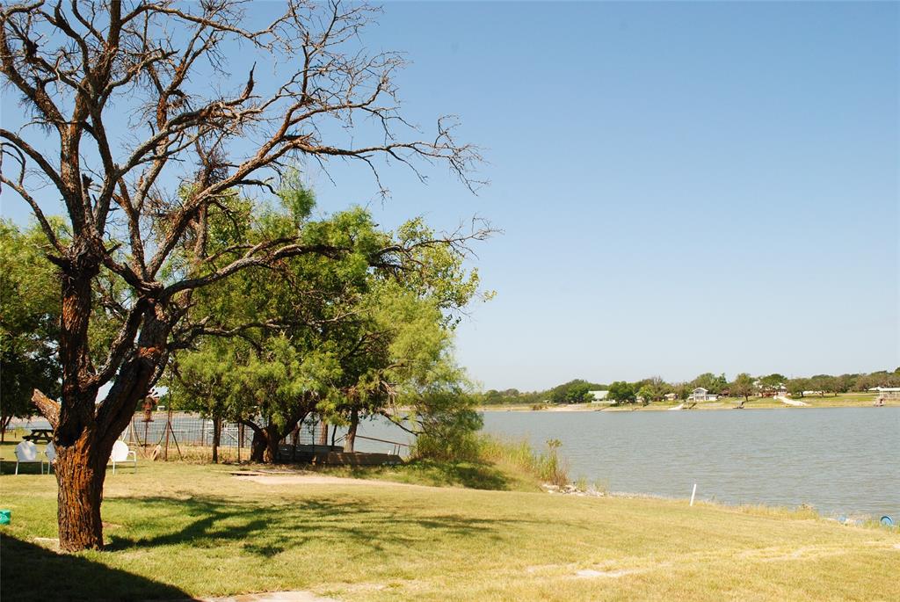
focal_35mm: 36
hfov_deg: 53.1
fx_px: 901
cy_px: 301
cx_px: 450
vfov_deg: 37.0
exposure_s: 1/250
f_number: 10
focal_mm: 24
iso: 200
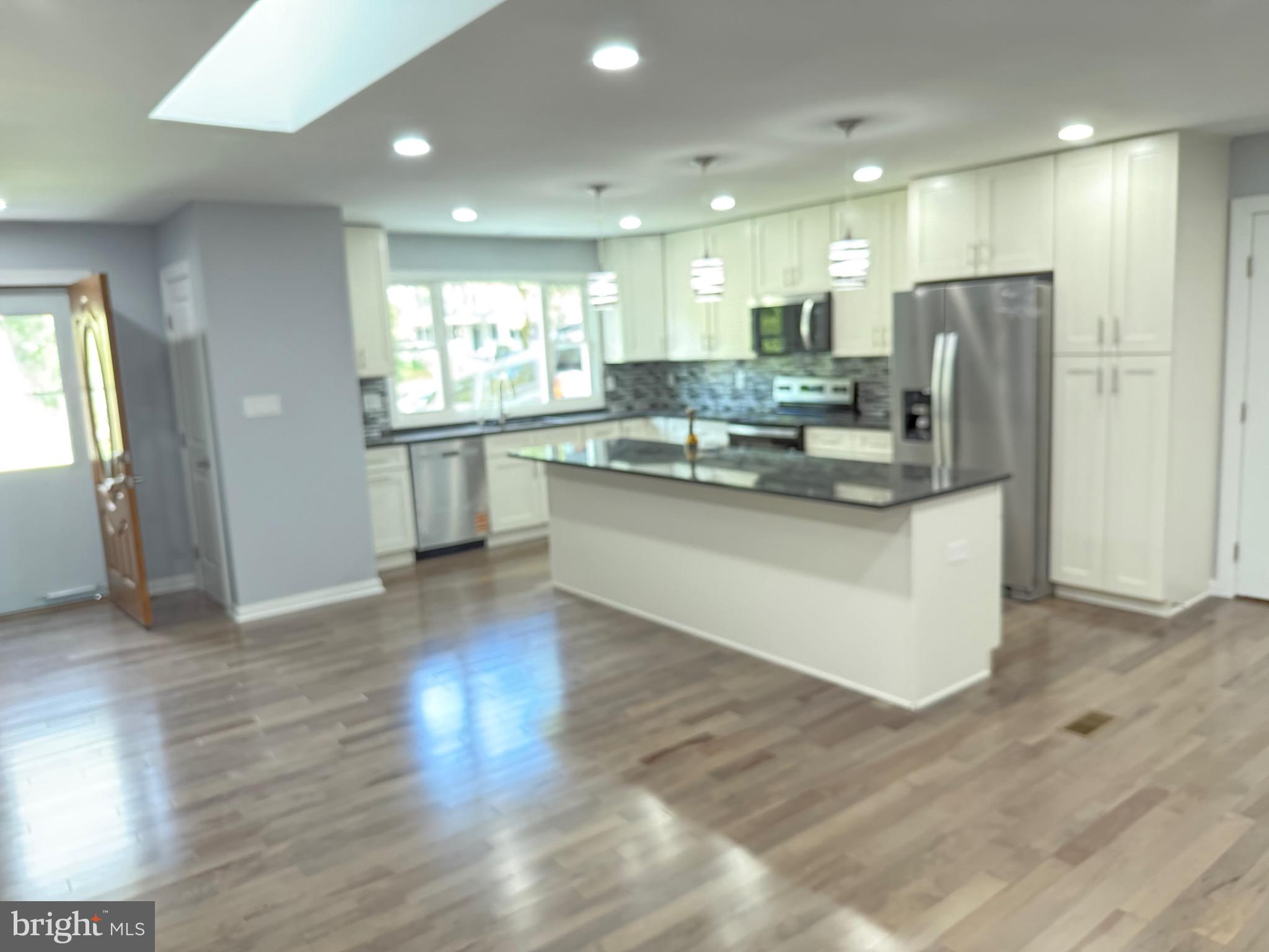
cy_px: 476
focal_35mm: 24
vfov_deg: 56.8
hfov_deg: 71.6
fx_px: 880
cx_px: 634
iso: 640
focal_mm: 6.76
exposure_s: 1/60
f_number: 1.78
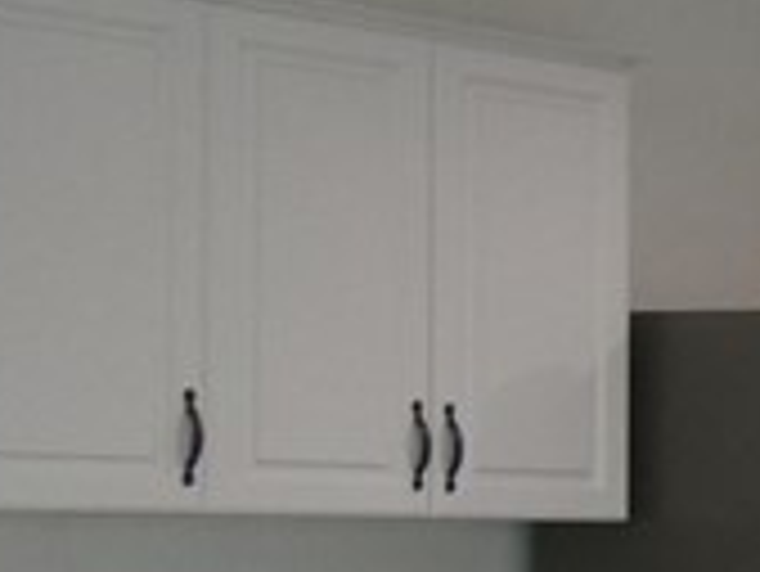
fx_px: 3186
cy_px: 572
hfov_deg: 10.8
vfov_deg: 10.2
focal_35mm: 145
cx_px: 2019
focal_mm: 4.3
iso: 200
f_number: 3.3
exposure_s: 1/60
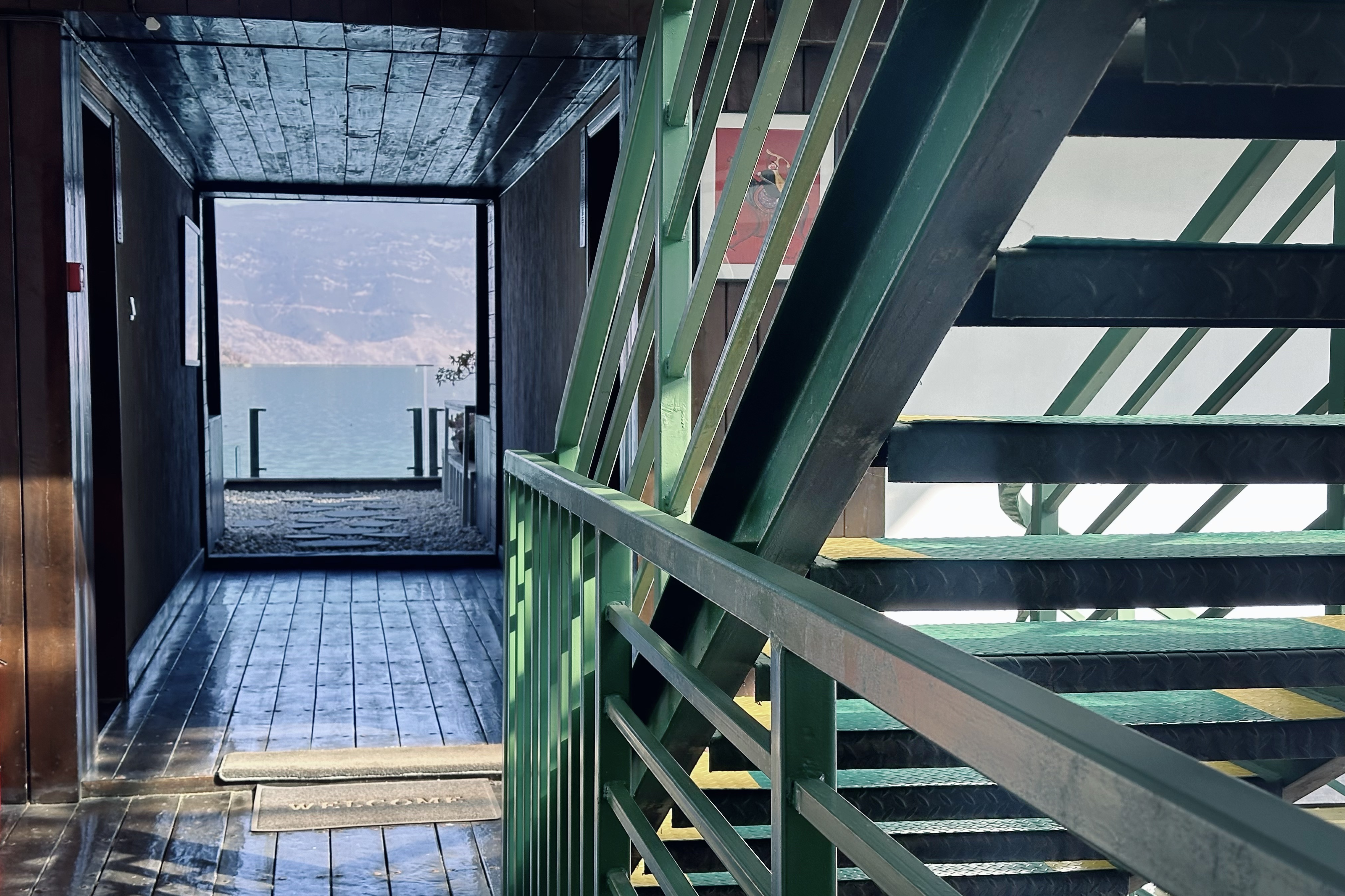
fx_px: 1868
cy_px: 492
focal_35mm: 50
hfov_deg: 39.6
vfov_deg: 27.0
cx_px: 672
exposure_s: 1/538
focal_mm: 6.86
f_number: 1.78
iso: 64
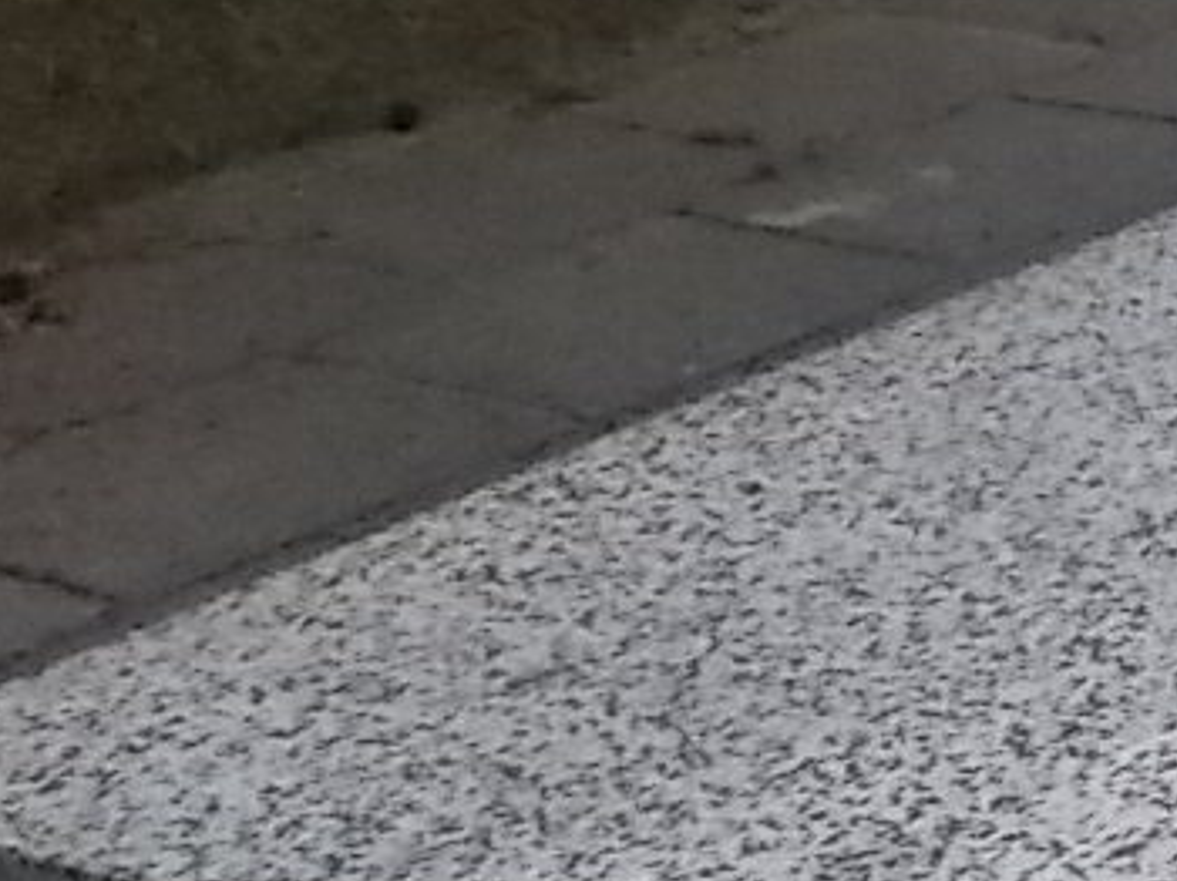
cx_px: 2401
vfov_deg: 12.4
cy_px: 380
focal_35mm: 119
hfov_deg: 13.9
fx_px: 4043
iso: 400
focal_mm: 4.6
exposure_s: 1/400
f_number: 8
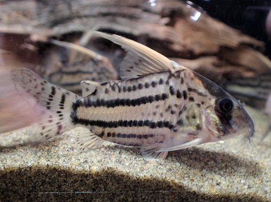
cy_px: 101
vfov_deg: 46.7
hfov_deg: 60.1
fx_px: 234
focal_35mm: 30
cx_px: 136
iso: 100
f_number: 2.3
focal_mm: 5.5
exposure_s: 1/3
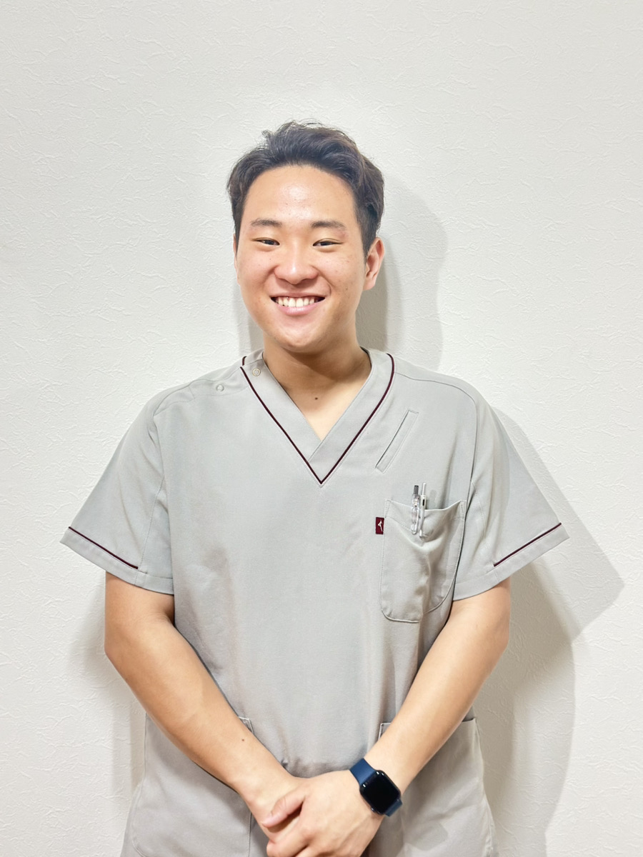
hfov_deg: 30.3
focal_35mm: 48
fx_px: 1189
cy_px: 428
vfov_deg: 39.7
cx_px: 322
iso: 160
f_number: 1.78
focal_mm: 6.86
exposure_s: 1/60
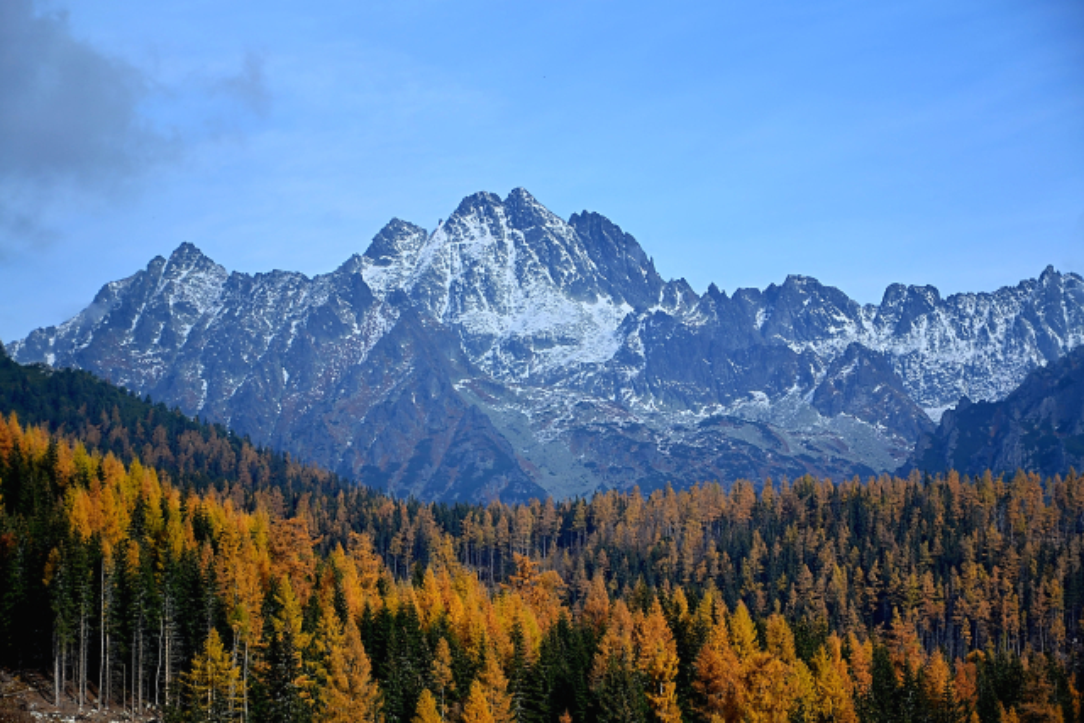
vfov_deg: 12.2
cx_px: 542
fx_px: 3388
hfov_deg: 18.2
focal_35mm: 112
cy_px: 362
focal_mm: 75
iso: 100
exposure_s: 1/200
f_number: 5.3
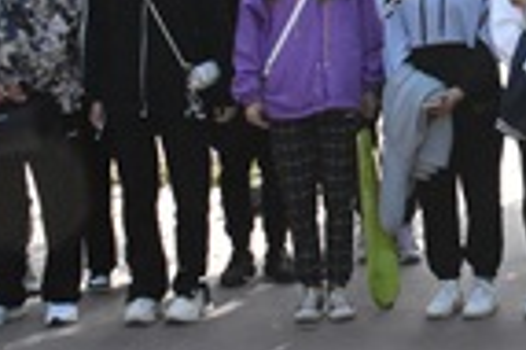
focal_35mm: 121
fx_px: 1766
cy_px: -74
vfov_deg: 11.1
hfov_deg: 15.4
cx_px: 831
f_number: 16
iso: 4000
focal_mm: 18
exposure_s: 1/1000
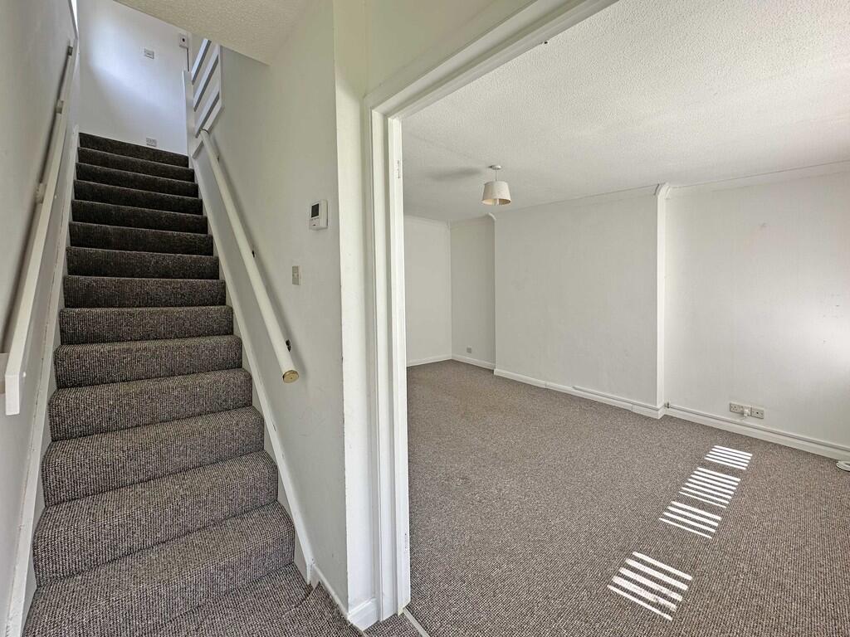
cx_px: 425
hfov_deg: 102.1
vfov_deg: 85.7
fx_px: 344
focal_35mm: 14
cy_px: 318
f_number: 2.2
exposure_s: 1/117
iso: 40
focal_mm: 2.22
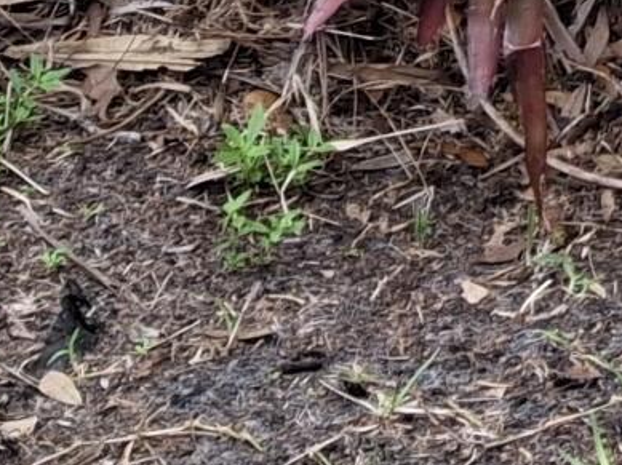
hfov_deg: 9.5
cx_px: 1281
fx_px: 3465
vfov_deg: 6.9
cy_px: -896
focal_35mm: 193
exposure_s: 1/429
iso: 25
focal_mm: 4.69
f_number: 1.8
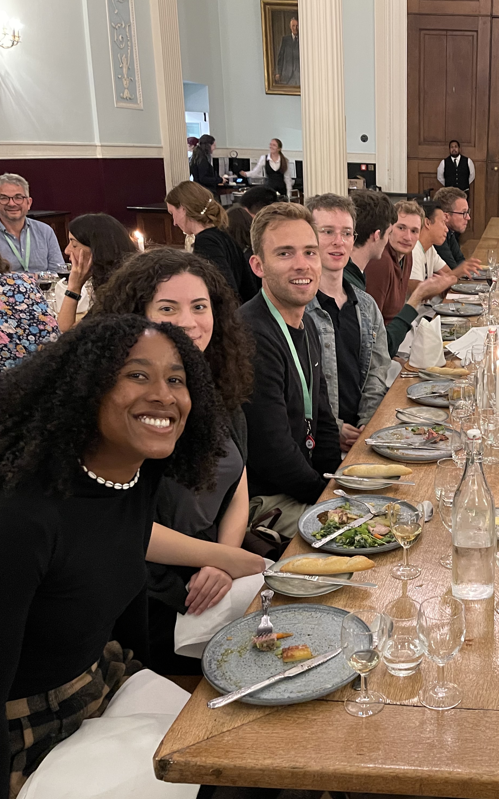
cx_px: 484
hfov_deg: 32.8
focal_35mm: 36
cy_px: 397
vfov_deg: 54.0
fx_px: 783
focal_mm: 5.1
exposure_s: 1/25
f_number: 1.6
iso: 500
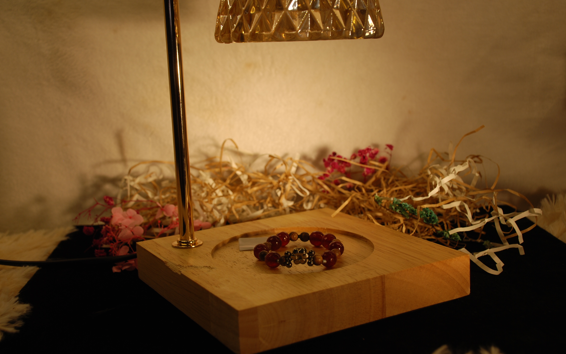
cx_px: 287
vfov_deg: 25.8
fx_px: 771
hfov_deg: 40.3
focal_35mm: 50
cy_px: 186
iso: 110
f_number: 5.6
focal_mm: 32
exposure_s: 1/125
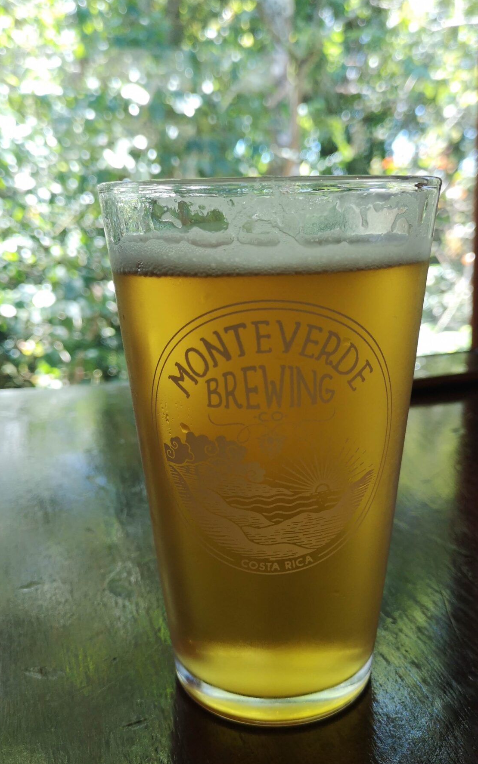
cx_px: 244
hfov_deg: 38.3
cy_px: 391
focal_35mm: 33
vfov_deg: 58.1
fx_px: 688
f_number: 1.8
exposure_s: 1/120
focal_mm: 3.95
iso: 100
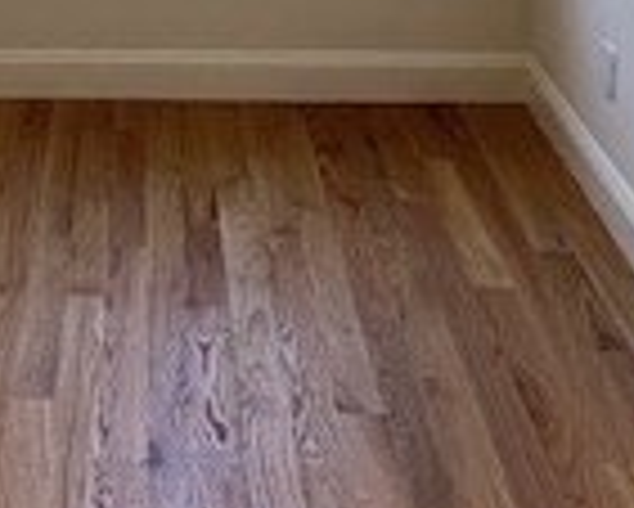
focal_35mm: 72
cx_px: 54
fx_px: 1352
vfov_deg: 18.9
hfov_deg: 25.5
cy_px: -243
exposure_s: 1/120
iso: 50
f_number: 1.8
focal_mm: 1.57
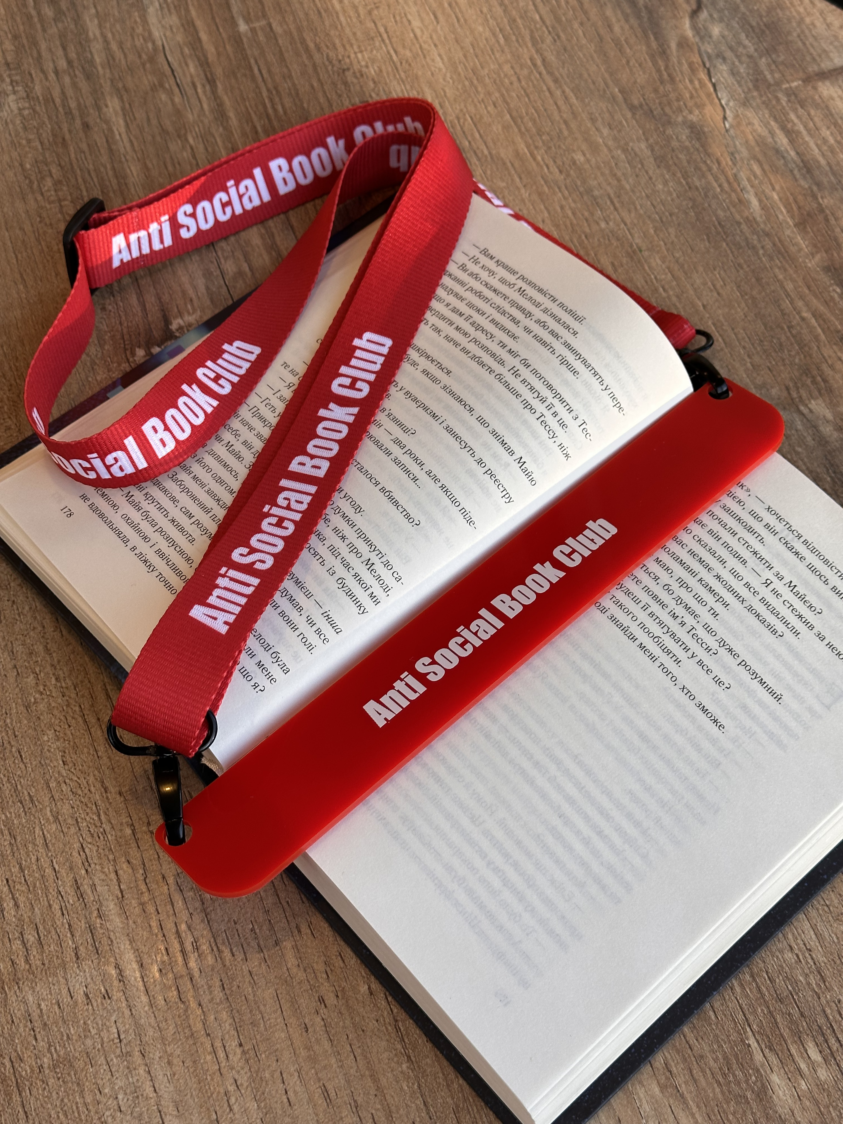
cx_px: 422
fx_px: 1559
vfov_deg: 39.7
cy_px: 562
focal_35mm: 48
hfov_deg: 30.3
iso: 40
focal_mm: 6.86
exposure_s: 1/124
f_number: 1.78
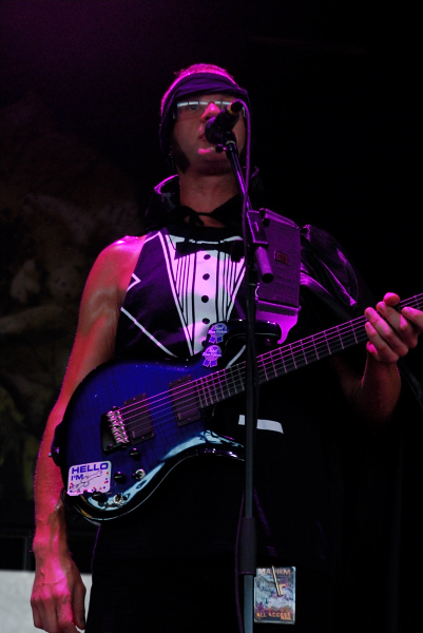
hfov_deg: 12.2
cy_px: 316
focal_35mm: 112
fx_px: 1979
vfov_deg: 18.2
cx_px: 212
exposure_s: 1/125
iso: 1000
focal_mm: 75
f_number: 5.6
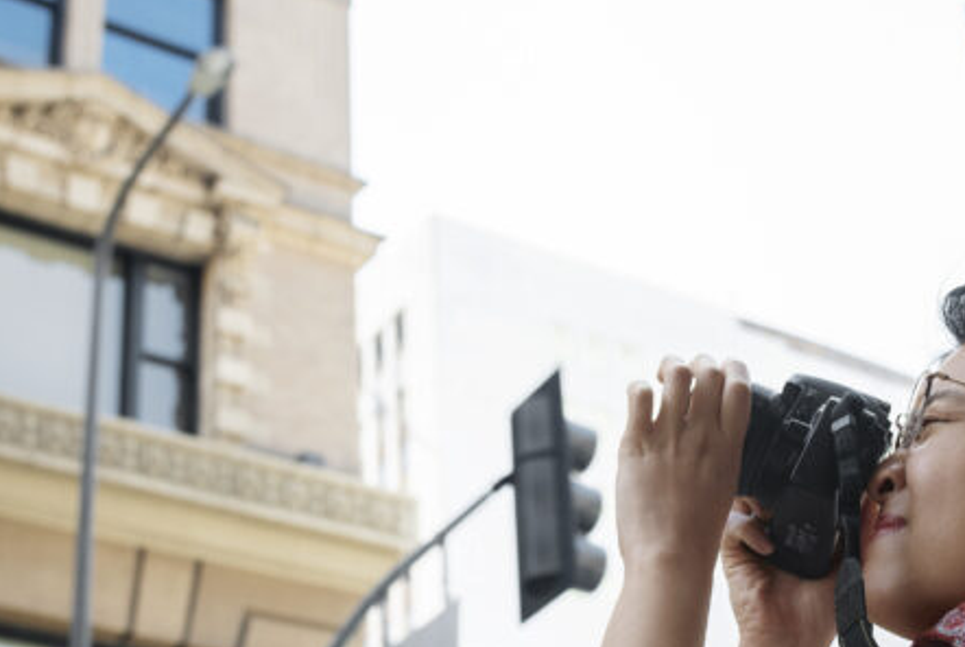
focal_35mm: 81
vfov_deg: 16.9
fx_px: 2174
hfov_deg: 25.0
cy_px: 444
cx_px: 572
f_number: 4.5
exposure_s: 1/320
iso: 400
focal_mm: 35
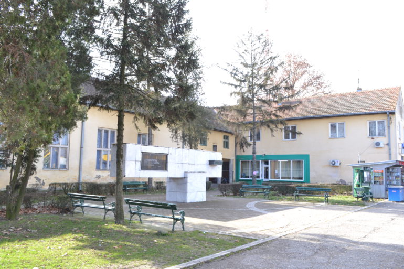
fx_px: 337
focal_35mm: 30
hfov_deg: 61.9
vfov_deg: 43.6
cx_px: 202
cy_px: 134
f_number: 11
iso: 400
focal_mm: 20
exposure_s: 1/60
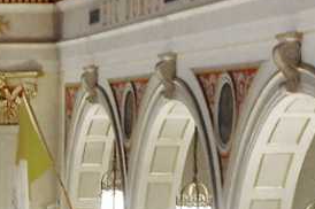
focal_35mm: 269
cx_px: -312
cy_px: 400
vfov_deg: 5.0
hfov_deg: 7.4
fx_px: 2351
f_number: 7.1
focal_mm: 24
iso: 320
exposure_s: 1/4
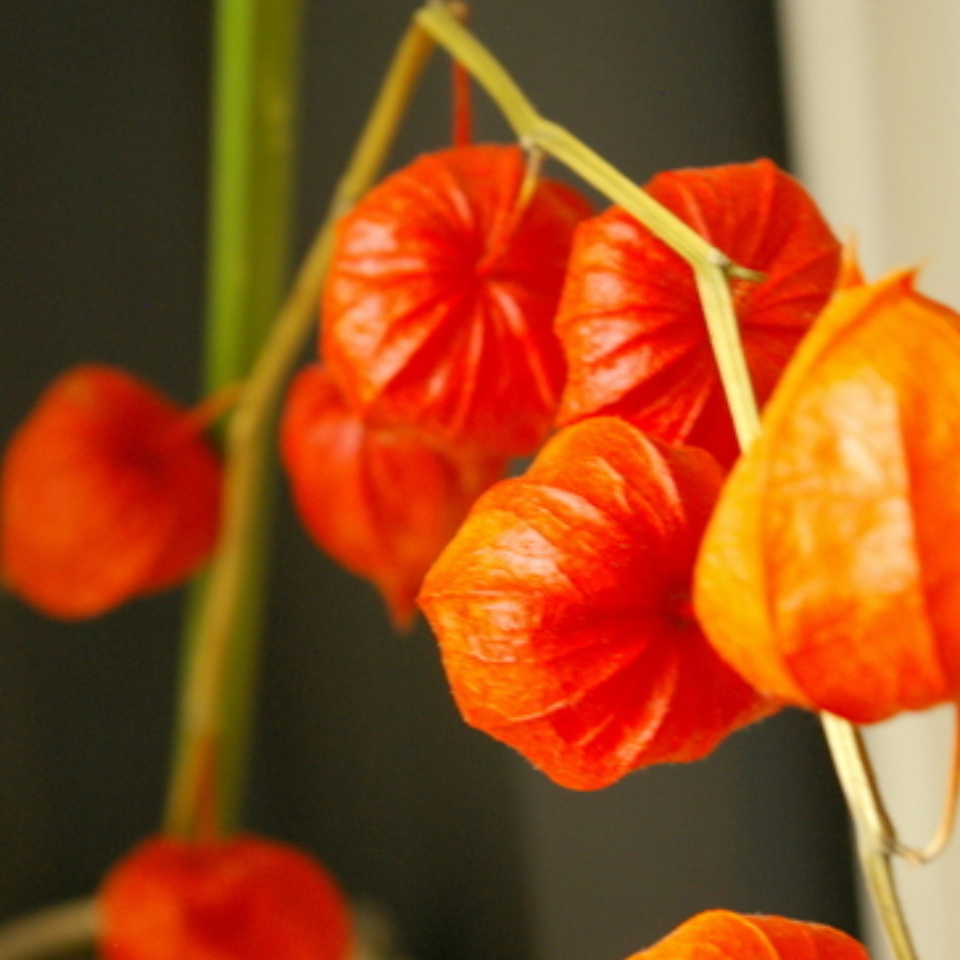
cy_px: 646
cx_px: 480
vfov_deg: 20.0
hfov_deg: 20.0
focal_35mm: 87
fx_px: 2718
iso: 800
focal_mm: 45
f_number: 7.1
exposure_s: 1/6
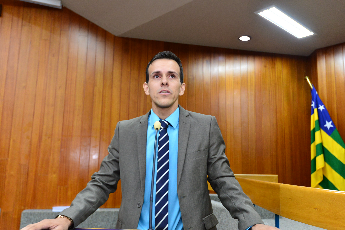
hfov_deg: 54.4
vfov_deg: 37.9
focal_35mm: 35
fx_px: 336
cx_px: 172
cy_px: 115
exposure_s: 1/80
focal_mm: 35
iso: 2500
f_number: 5
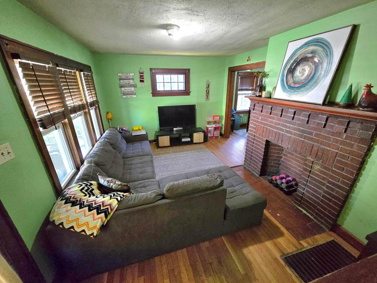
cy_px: 142
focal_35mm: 13
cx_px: 188
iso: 1250
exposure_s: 1/60.2
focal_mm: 2.2
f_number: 2.2
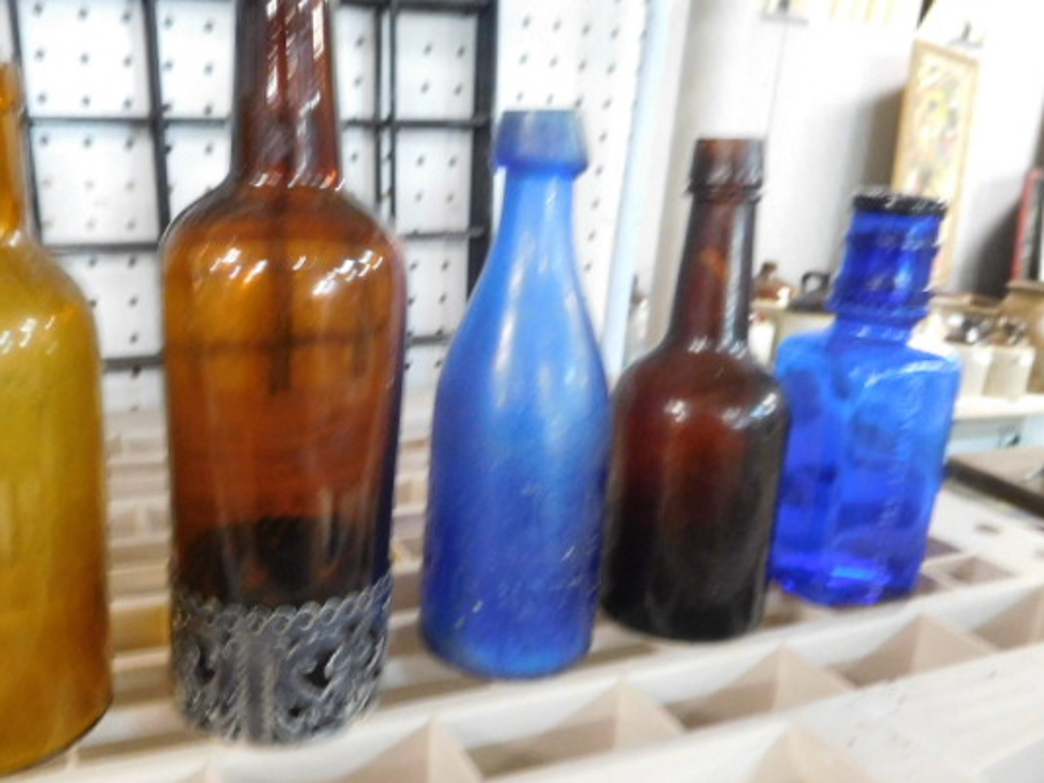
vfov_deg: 46.8
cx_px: 421
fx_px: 905
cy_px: 427
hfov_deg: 59.5
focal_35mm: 30
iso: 800
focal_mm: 4.5
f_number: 3.4
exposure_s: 1/5
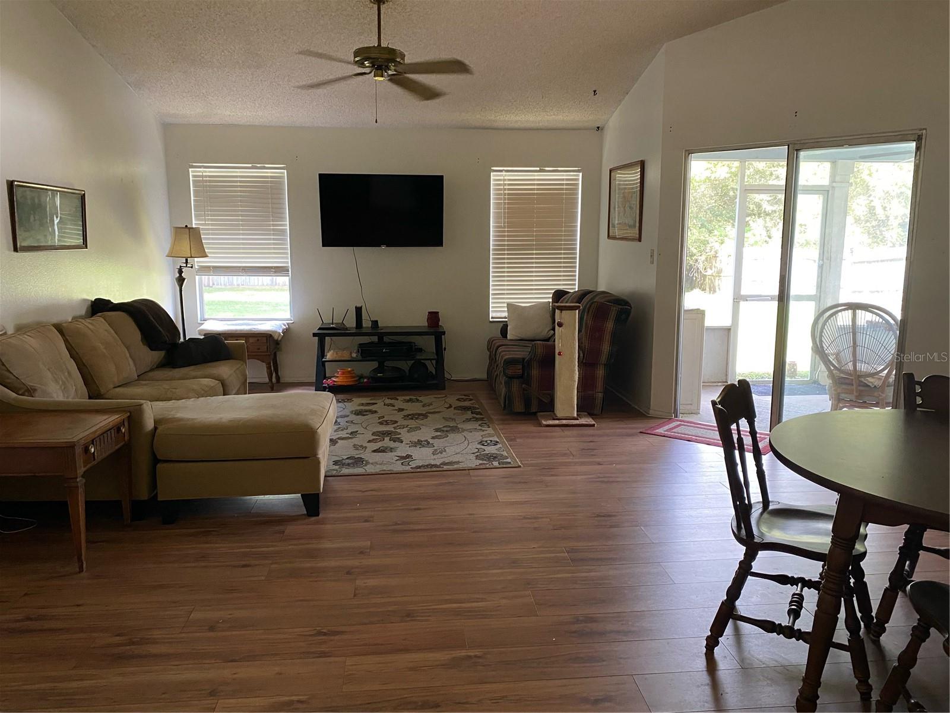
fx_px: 714
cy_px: 356
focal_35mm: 26
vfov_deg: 53.1
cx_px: 475
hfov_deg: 67.3
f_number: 1.8
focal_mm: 4.25
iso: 200
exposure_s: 1/60
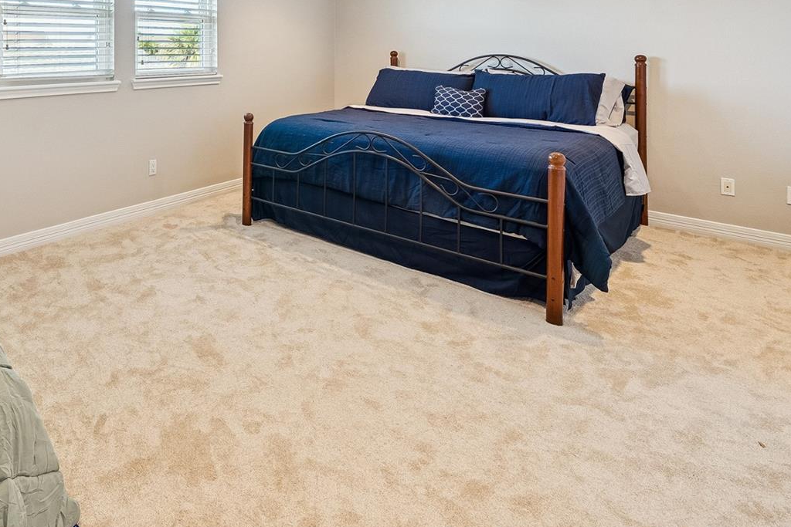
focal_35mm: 24
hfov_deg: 69.2
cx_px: 205
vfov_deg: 47.1
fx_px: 527
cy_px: 40
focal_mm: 12
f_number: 8
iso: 640
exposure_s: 1/20
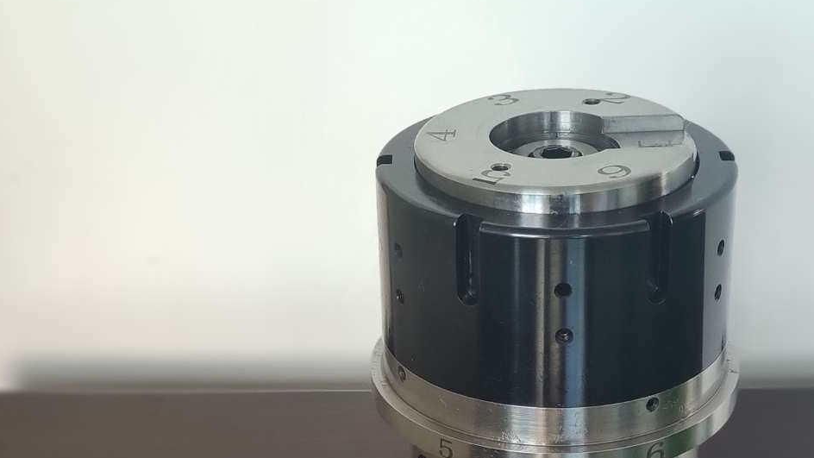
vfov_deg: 14.9
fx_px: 1727
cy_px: 419
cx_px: 530
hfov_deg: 26.4
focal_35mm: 80
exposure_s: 1/50
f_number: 2.4
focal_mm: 5.54
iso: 487
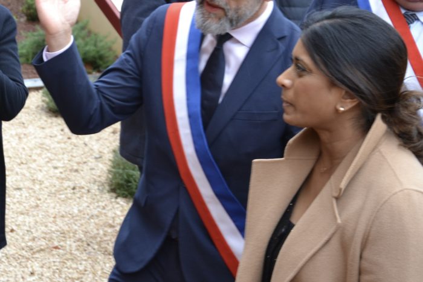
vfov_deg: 21.5
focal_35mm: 63
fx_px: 740
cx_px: 212
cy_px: 141
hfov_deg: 31.9
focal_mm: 42
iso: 400
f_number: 5
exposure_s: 1/100
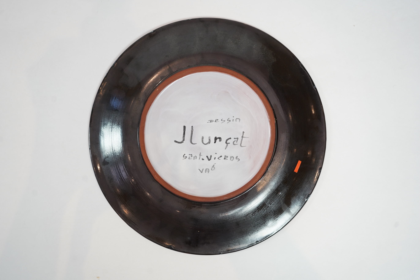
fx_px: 467
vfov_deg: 33.4
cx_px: 210
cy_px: 140
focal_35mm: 40
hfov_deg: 48.5
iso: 800
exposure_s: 1/60
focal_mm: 40
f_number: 5.6
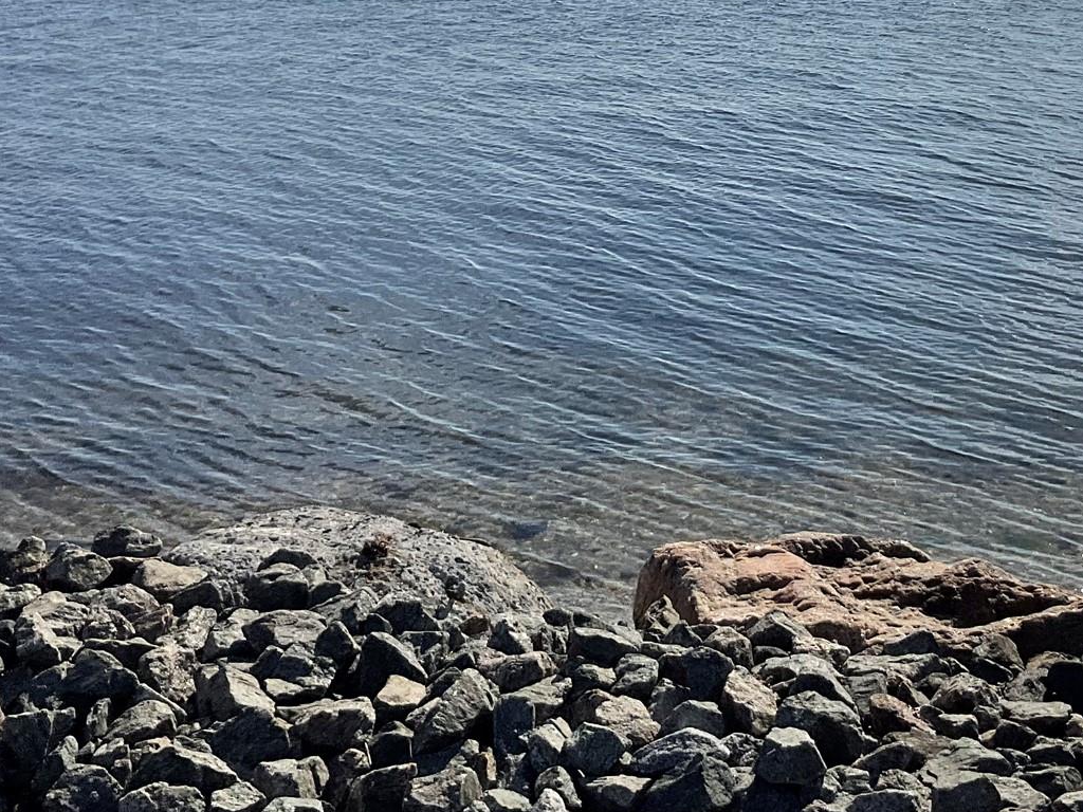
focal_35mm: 58
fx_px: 1815
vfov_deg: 24.8
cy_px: 144
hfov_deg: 32.8
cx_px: 759
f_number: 1.8
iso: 20
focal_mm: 3
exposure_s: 1/7407
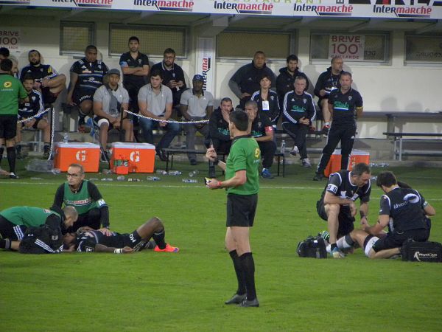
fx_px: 6142
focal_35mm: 481
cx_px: 221
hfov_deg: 4.1
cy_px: 166
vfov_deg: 3.1
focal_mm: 85.6
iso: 400
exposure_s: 1/133
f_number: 5
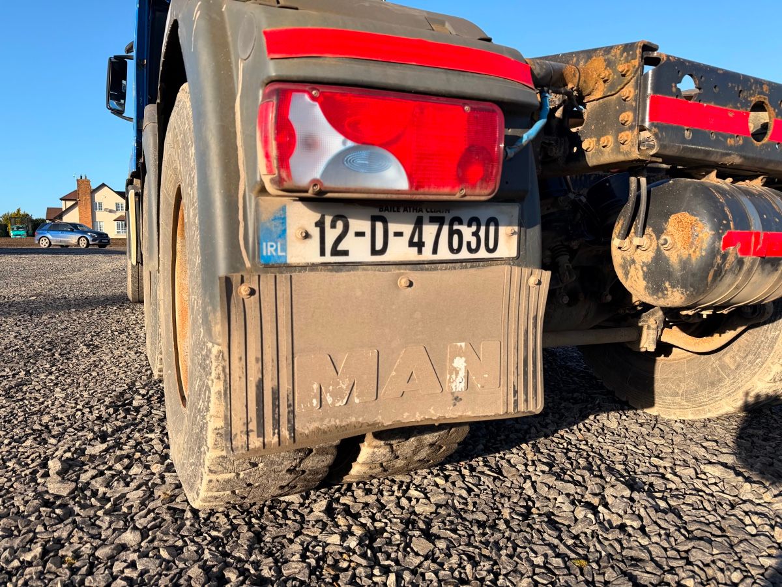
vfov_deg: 56.8
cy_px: 294
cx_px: 391
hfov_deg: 71.6
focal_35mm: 24
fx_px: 542
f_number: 1.78
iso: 80
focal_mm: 6.76
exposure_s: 1/2370
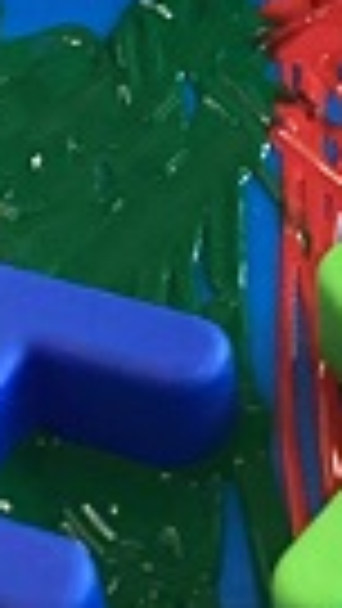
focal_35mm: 167
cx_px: 490
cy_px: -464
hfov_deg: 7.2
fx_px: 2691
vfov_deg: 11.9
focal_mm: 3.3
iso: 160
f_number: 2.4
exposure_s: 1/60
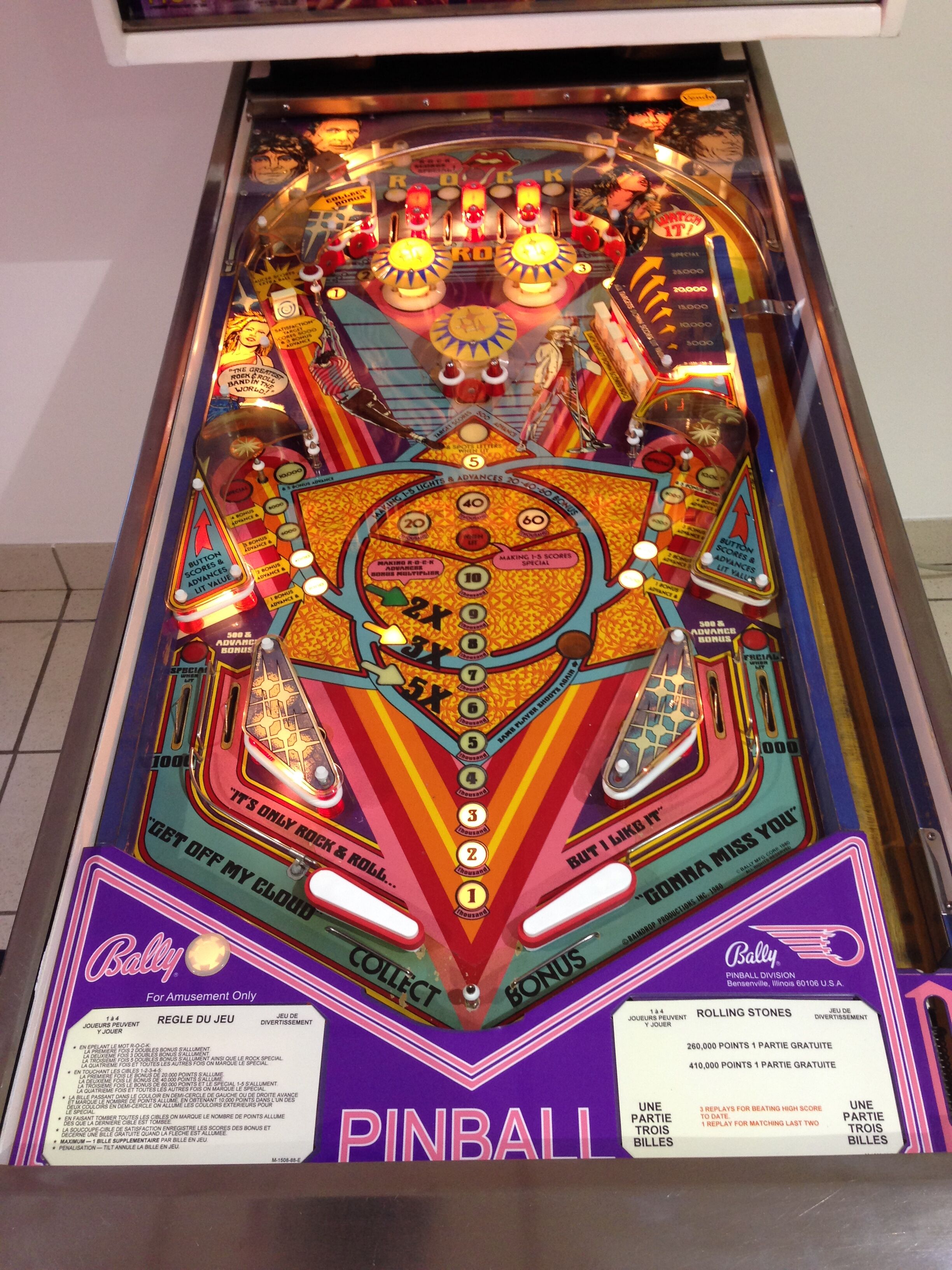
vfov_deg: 55.4
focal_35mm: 33
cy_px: 635
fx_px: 1210
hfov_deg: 42.9
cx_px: 476
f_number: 2.4
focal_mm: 4.12
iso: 80
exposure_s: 1/20
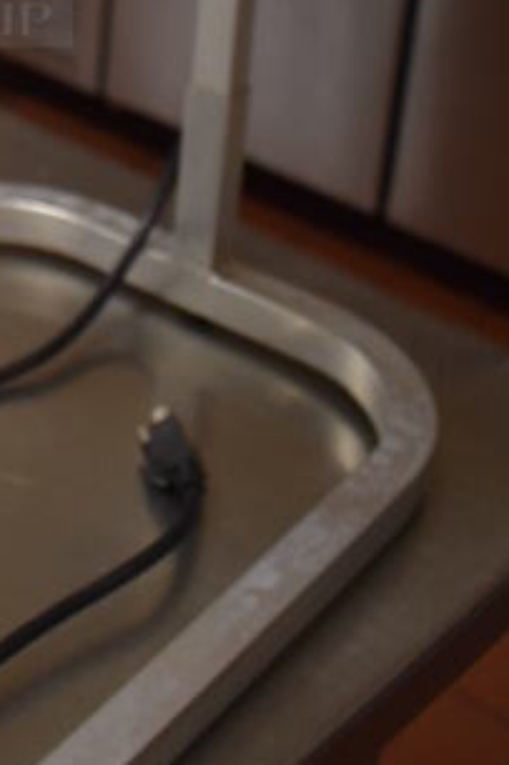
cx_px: -206
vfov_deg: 23.5
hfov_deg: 15.7
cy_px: -84
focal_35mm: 81
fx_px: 1720
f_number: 3.5
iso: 900
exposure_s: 1/125
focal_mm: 18
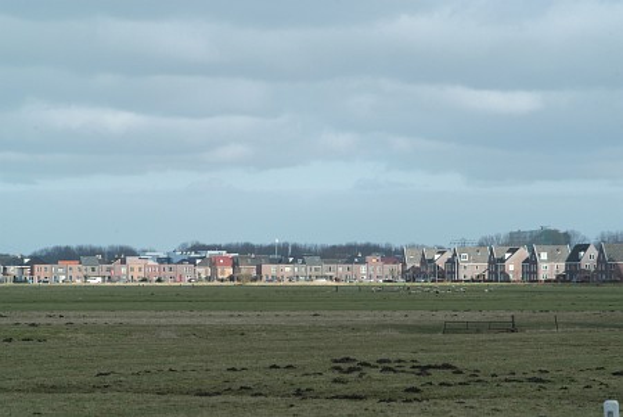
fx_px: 3516
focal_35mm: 203
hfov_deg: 10.1
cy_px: 208
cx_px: 312
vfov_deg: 6.8
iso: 400
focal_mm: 135
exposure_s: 1/500
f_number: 8
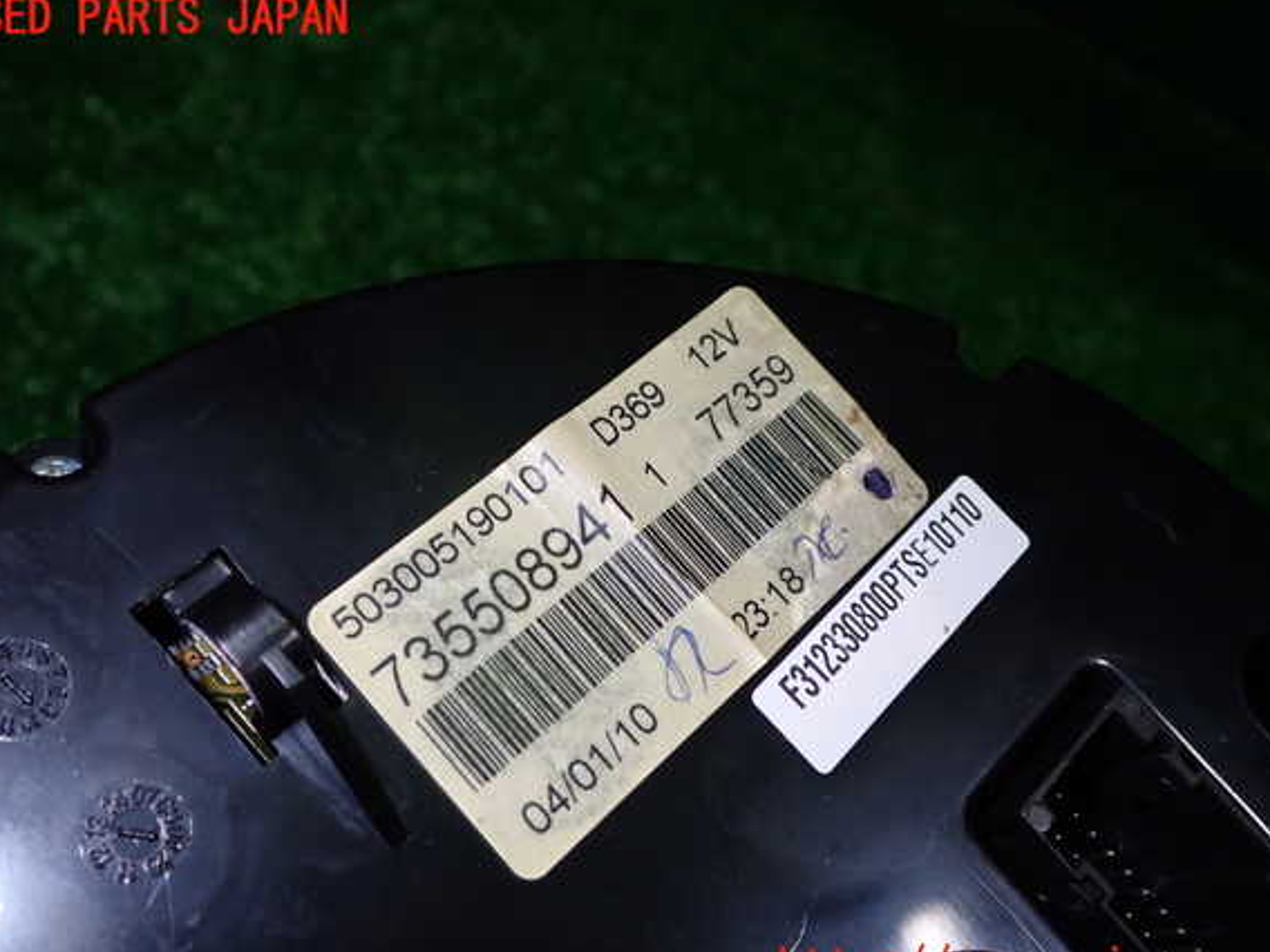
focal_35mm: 38
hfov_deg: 49.0
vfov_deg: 37.7
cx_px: 613
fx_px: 1394
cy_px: 494
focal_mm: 6.37
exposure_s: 1/40
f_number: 7.1
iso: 200
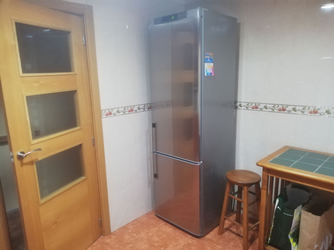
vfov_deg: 53.1
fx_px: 251
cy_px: 125
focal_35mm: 26
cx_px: 167
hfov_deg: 67.3
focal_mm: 3.81
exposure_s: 1/20
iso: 400
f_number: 2.2
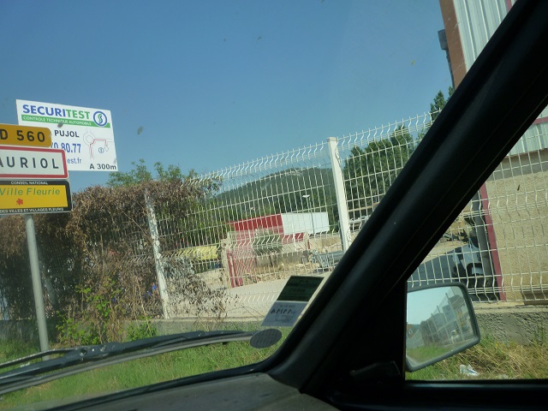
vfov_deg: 48.2
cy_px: 206
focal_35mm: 29
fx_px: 459
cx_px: 274
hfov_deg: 61.7
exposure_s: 1/800
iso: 125
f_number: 4
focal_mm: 5.2
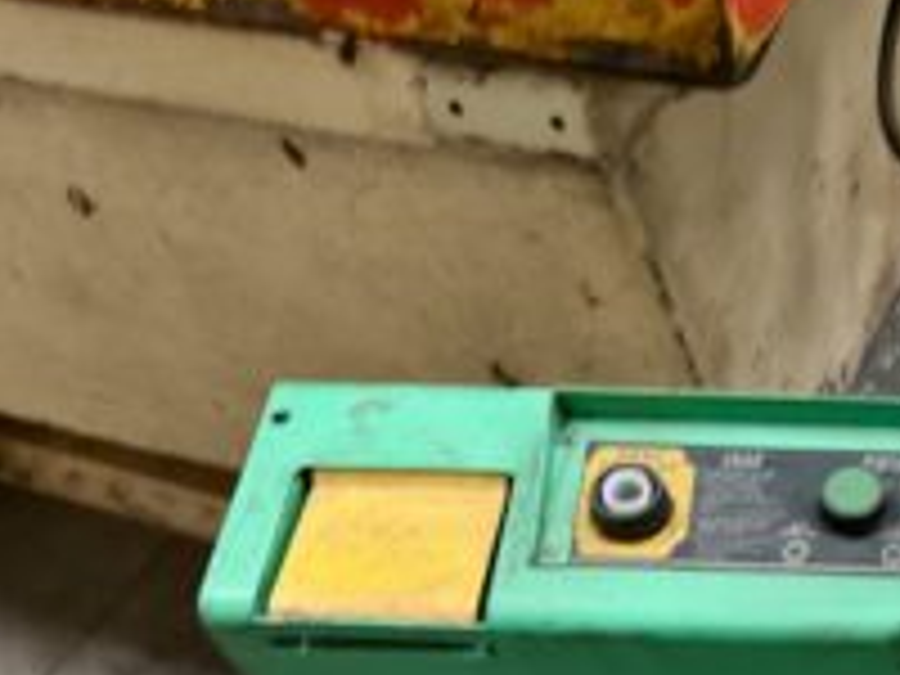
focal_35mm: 48
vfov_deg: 29.0
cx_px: 896
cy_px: 612
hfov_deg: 35.9
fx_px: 1248
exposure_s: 1/36
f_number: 1.78
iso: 1000
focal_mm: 6.76
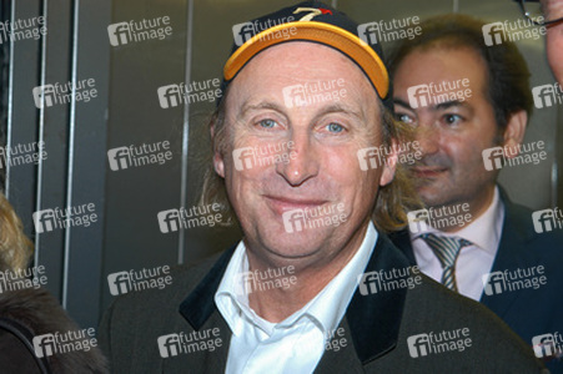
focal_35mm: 93
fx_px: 1453
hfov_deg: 21.9
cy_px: 187
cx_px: 282
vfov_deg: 14.7
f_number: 5.6
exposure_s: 1/30
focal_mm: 62
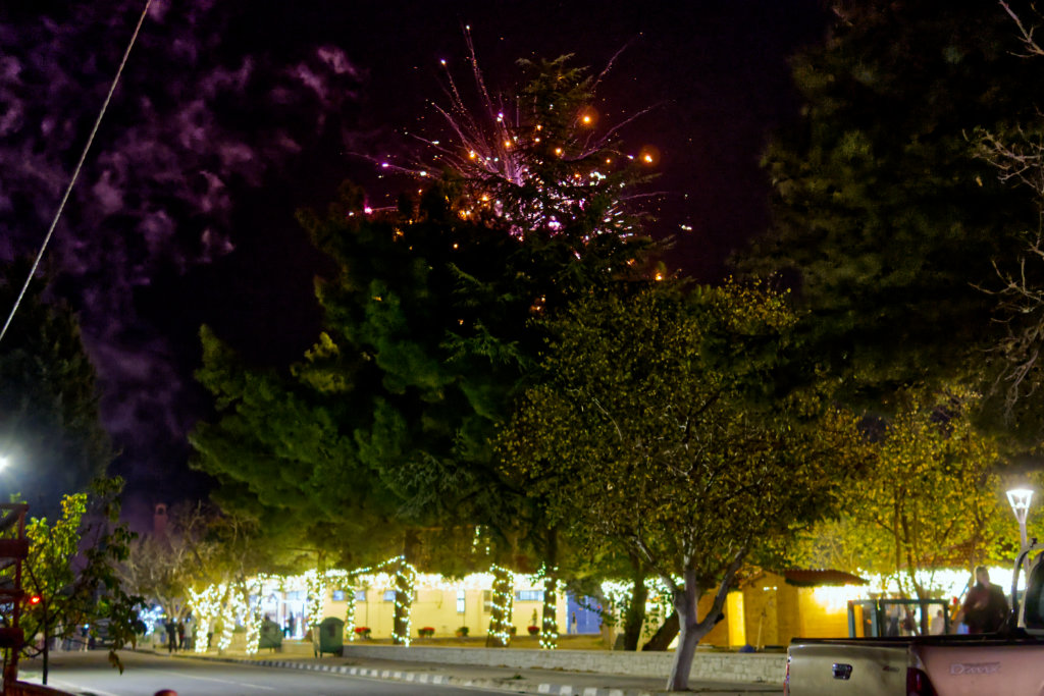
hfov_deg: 43.6
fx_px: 1305
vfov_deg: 29.9
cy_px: 348
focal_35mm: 45
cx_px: 522
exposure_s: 1/25
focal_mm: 30
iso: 6400
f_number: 2
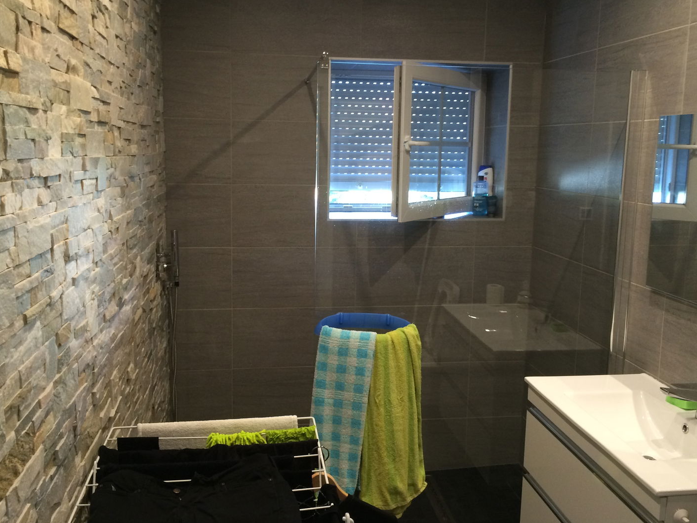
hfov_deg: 55.3
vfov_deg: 42.9
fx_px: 665
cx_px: 356
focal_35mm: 33
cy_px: 241
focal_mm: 4.15
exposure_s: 1/30
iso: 125
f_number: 2.2
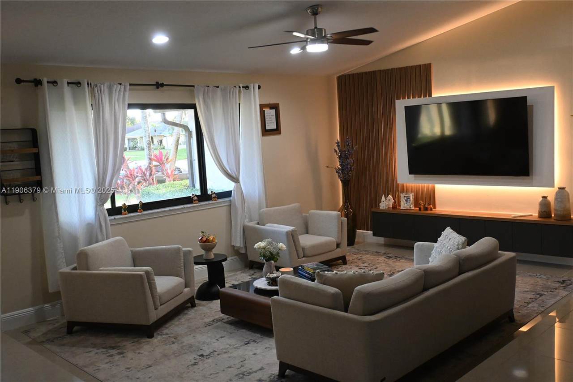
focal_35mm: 34
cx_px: 286
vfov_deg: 38.4
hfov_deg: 55.1
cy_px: 191
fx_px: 549
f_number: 4.2
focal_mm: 23
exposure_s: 1/125
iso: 1400
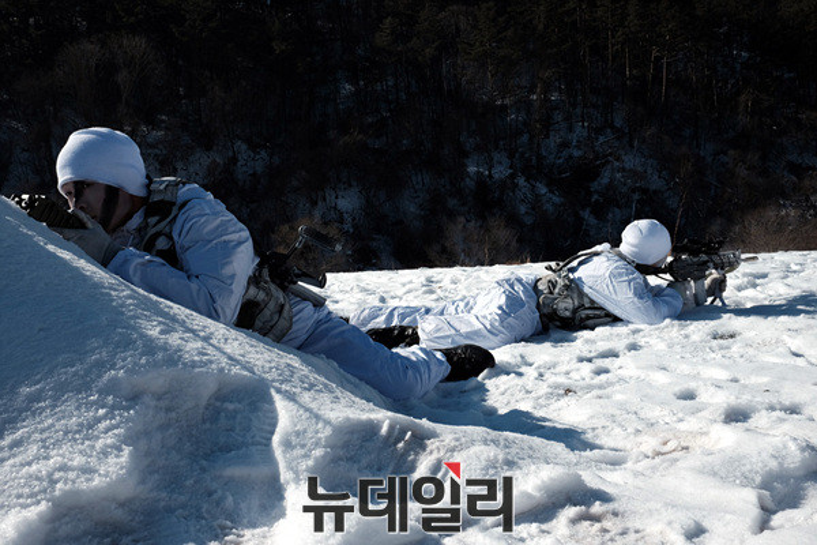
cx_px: 408
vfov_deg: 41.1
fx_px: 726
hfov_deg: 58.7
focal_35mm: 32
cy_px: 272
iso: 200
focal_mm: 21.4
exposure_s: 1/420
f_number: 11
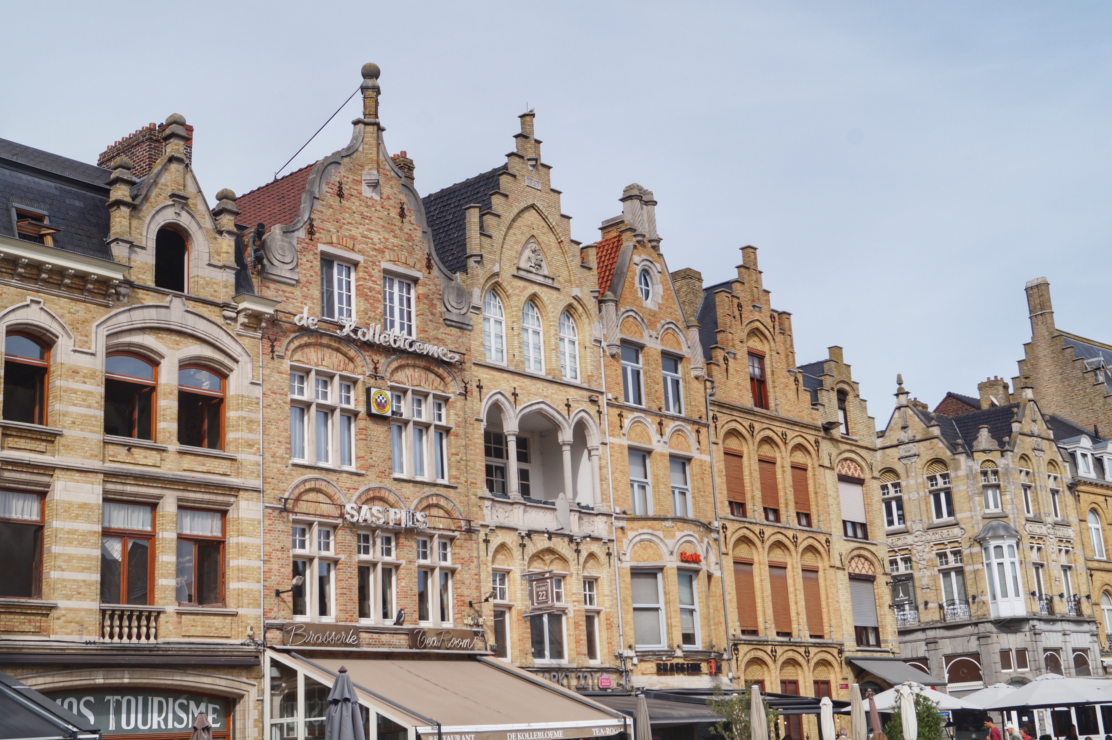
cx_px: 556
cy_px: 370
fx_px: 1297
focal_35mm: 42
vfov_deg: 31.9
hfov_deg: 46.4
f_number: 11
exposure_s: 1/160
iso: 100
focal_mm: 28
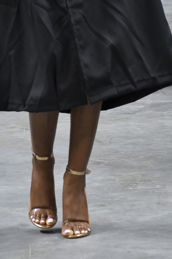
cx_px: 108
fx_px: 3388
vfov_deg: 4.3
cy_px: -92
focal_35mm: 473
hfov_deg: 2.9
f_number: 5.6
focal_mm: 116
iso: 1000
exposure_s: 1/80
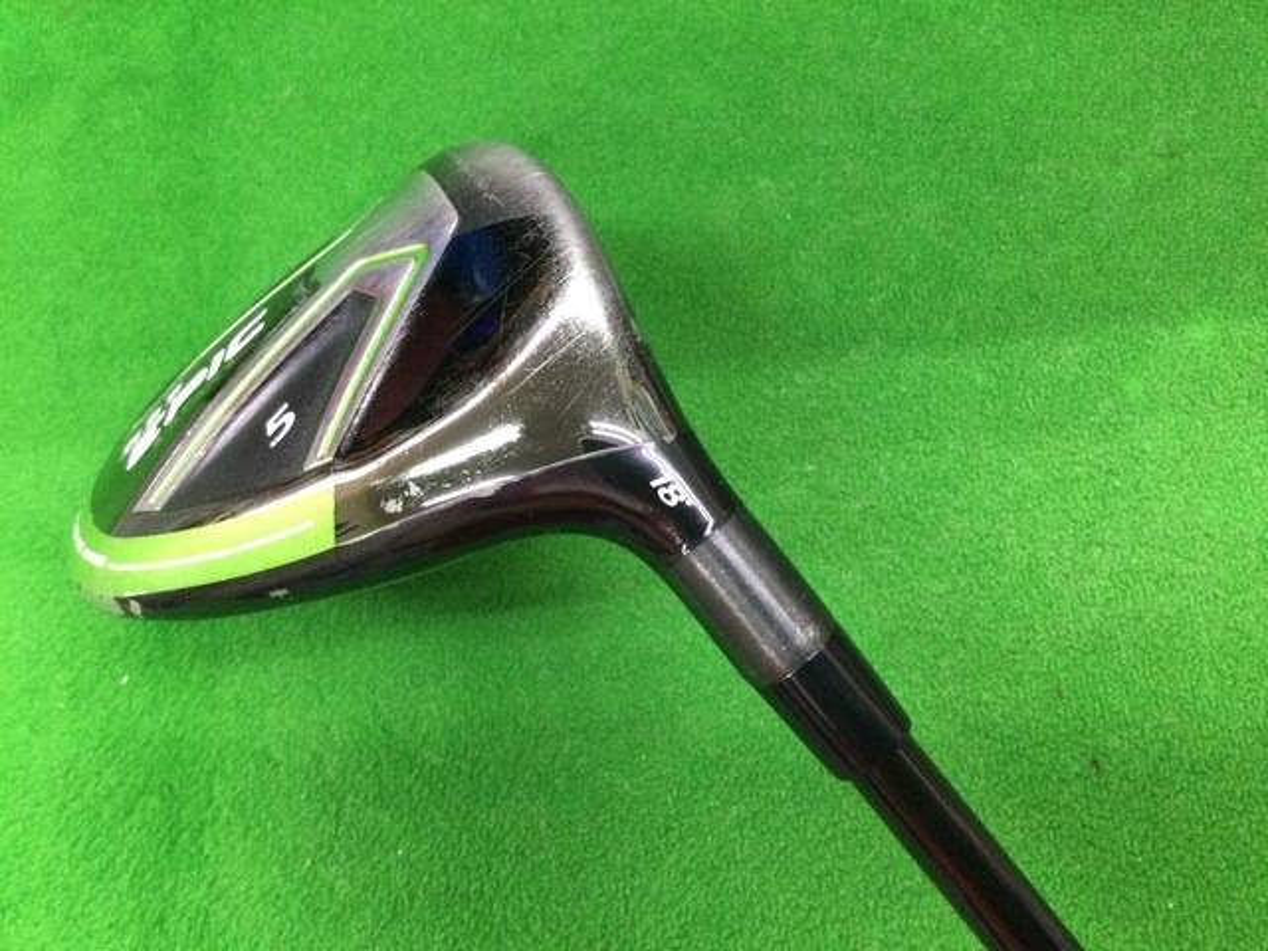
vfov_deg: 45.4
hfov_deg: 58.4
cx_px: 634
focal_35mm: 31
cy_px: 476
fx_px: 1136
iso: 200
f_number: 2.4
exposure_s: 1/30
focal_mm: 3.3
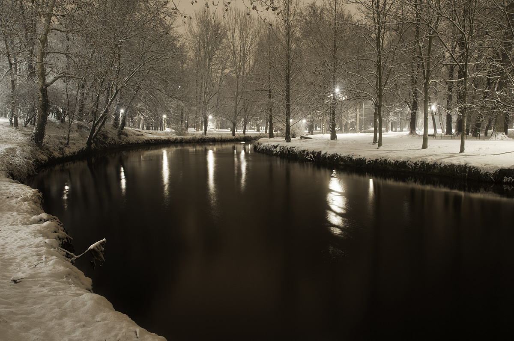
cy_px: 170
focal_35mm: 33
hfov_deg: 57.3
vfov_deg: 39.9
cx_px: 257
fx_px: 471
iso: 200
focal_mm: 22
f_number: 13
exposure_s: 25
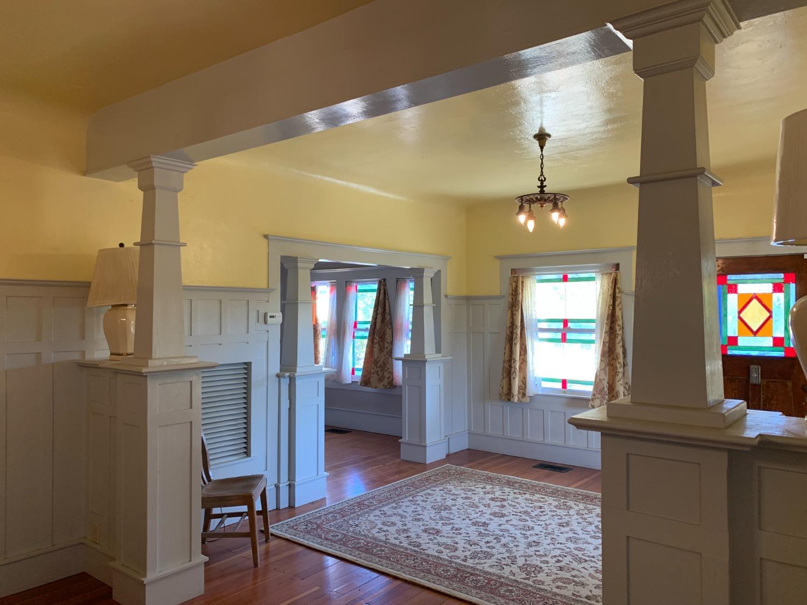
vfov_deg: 53.1
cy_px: 302
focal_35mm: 26
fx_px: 606
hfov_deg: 67.3
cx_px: 404
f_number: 1.8
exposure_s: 1/60
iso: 100
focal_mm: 4.25
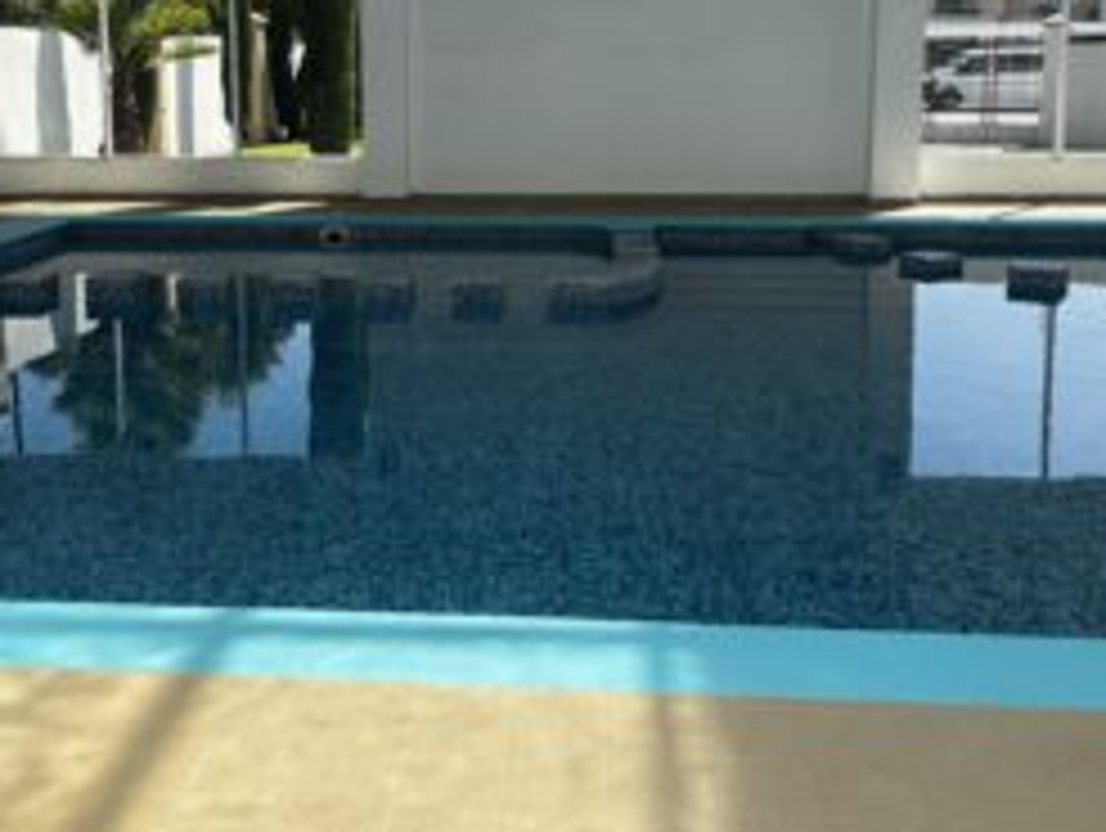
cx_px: 463
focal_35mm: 39
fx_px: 1247
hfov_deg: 47.6
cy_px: 207
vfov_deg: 36.0
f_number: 1.78
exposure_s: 1/3096
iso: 80
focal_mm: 6.76
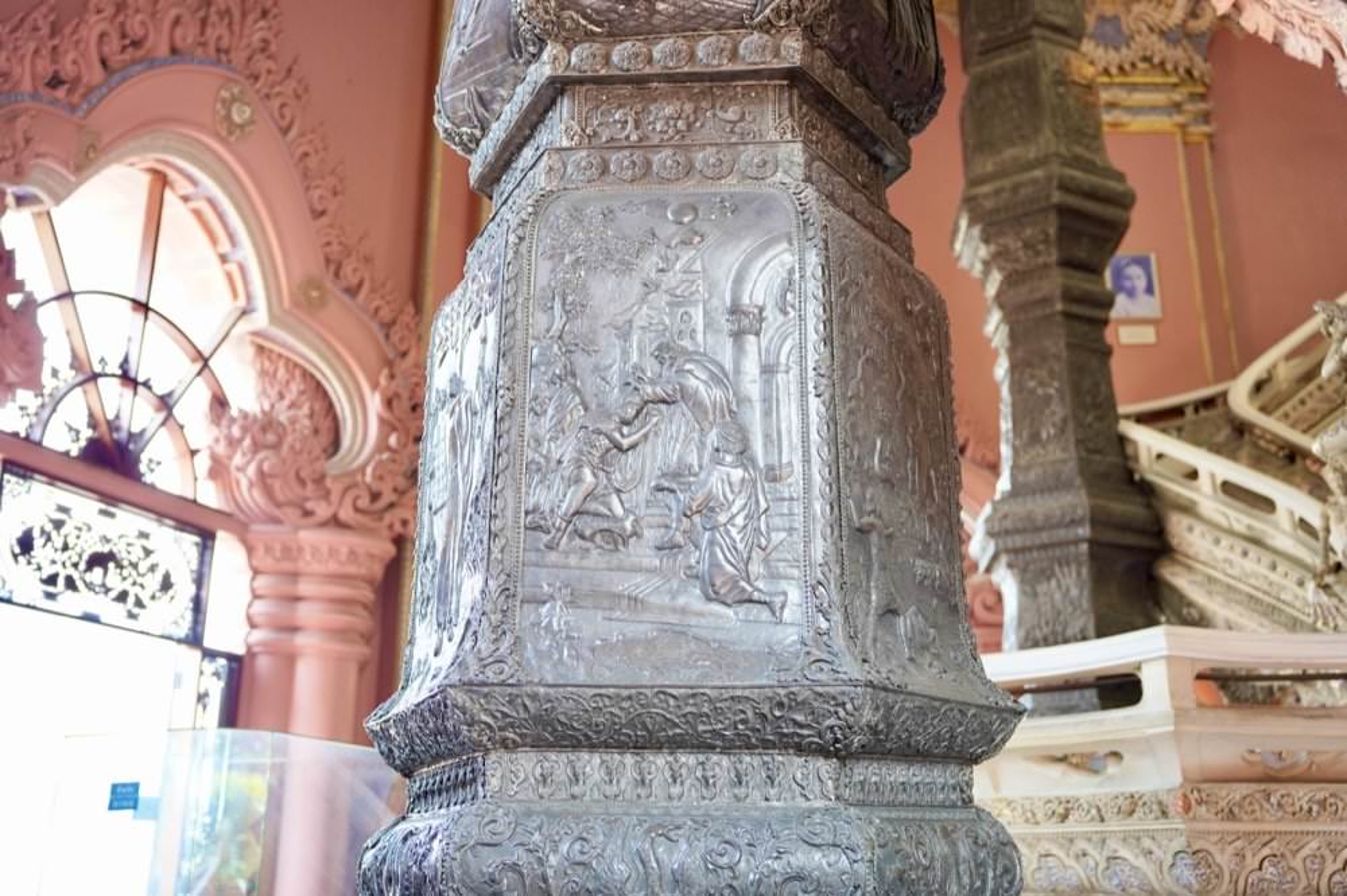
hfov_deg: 52.5
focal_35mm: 36
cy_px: 448
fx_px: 1365
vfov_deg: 36.4
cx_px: 674
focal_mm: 36.5
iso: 320
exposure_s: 1/40
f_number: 2.8
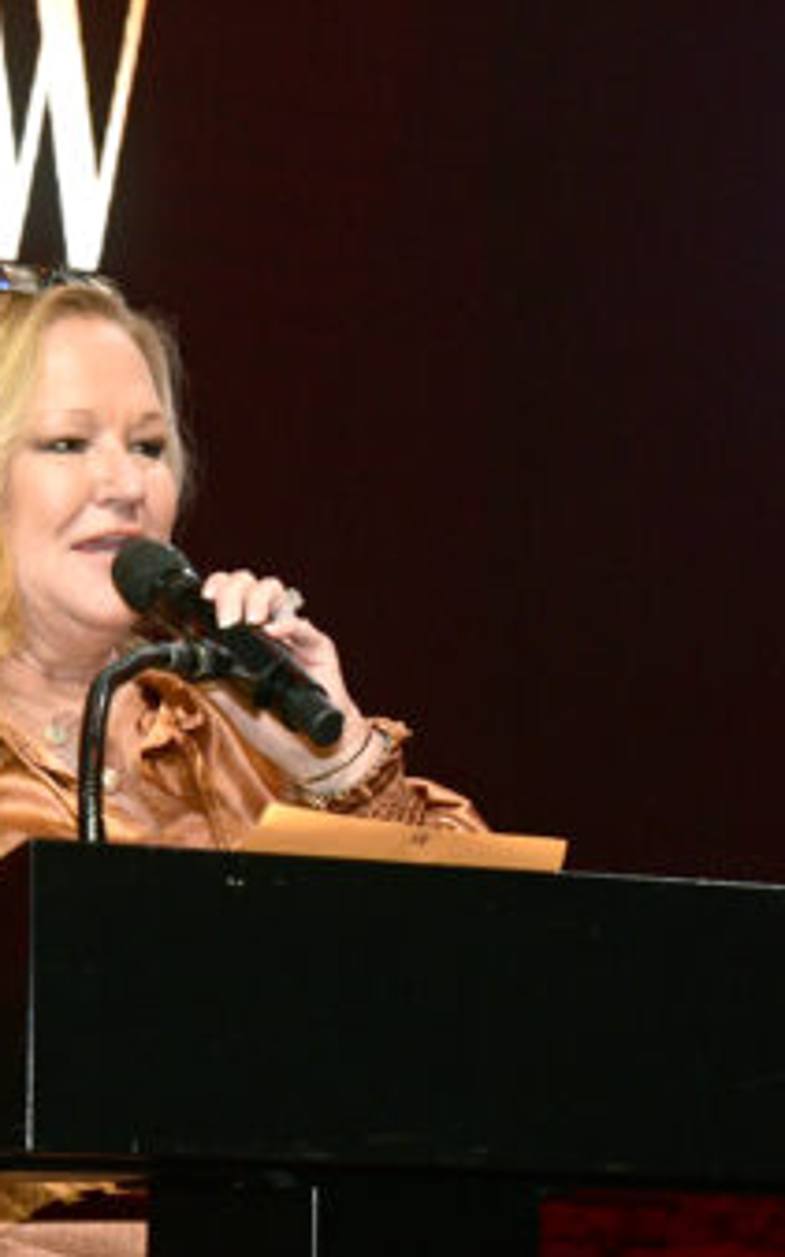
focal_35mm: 168
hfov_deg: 7.8
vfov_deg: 12.4
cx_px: 125
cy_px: 861
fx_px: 5756
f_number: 5.6
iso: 2500
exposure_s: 1/125
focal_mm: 66
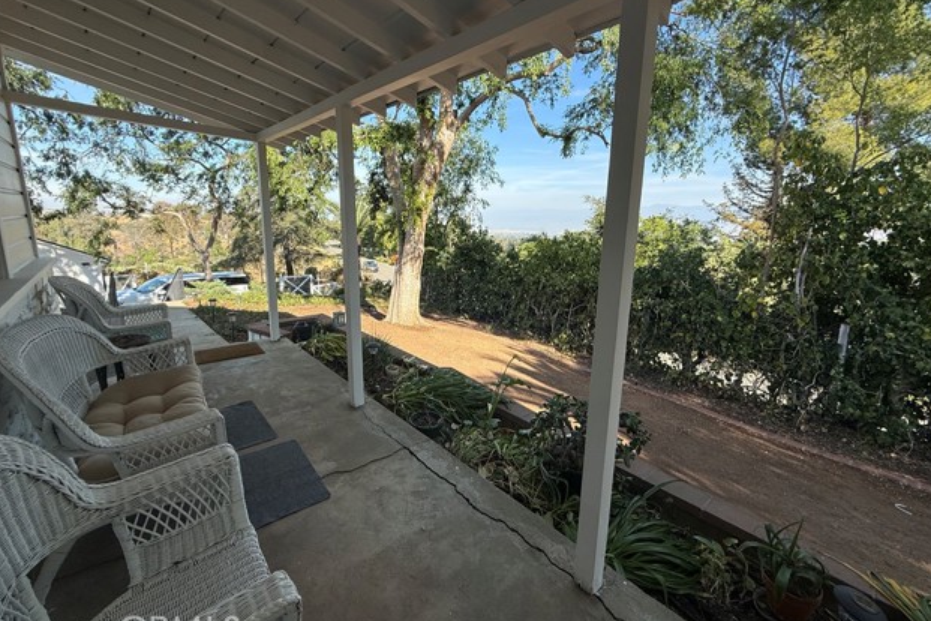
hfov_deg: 100.4
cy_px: 291
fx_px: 388
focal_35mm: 15
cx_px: 471
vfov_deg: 77.2
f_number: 2.2
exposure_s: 1/717
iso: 50
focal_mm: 2.22
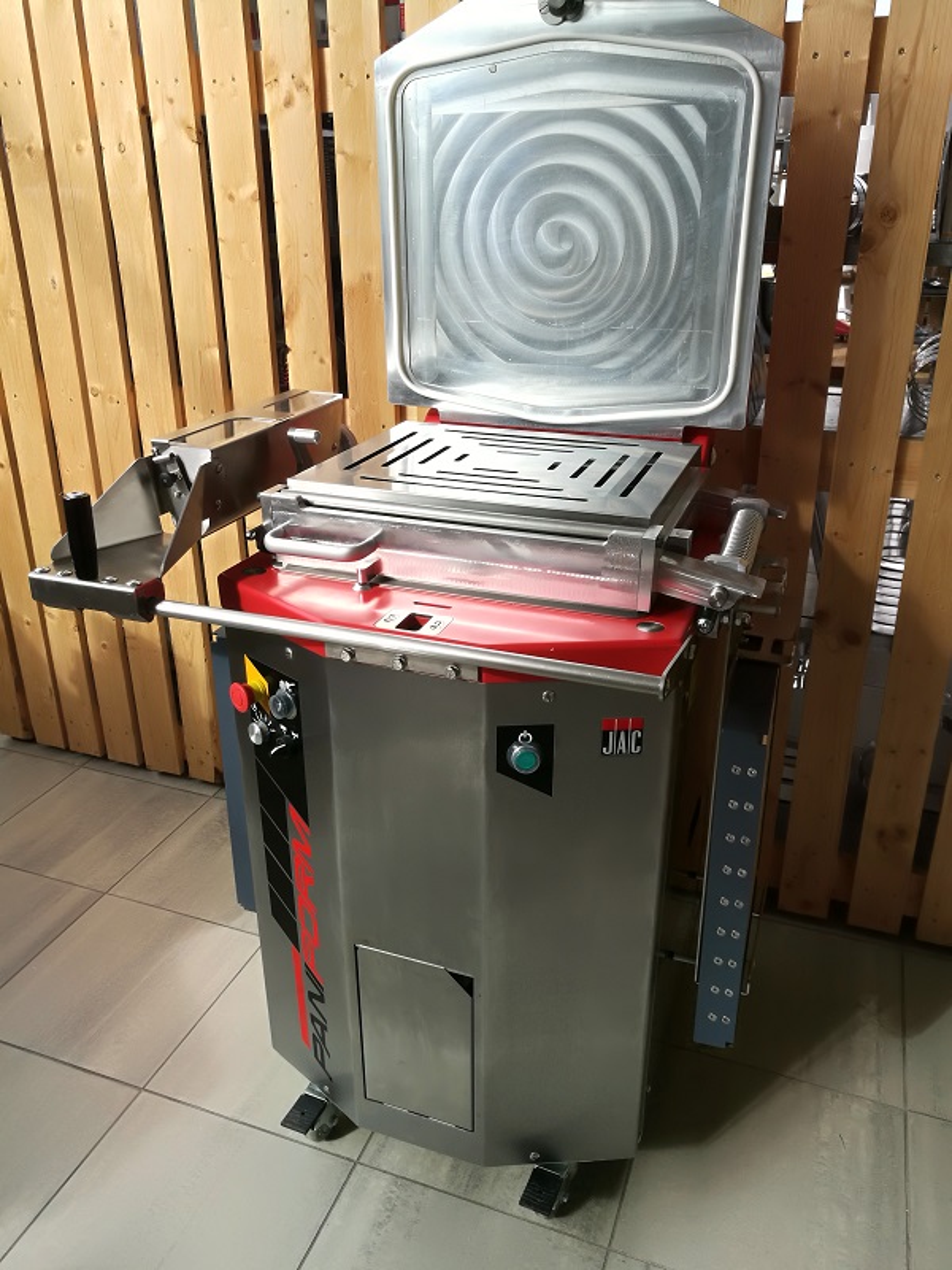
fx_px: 990
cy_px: 635
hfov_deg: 51.4
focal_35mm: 27
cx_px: 476
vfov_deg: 65.3
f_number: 2.2
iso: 50
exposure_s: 1/225
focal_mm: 4.5
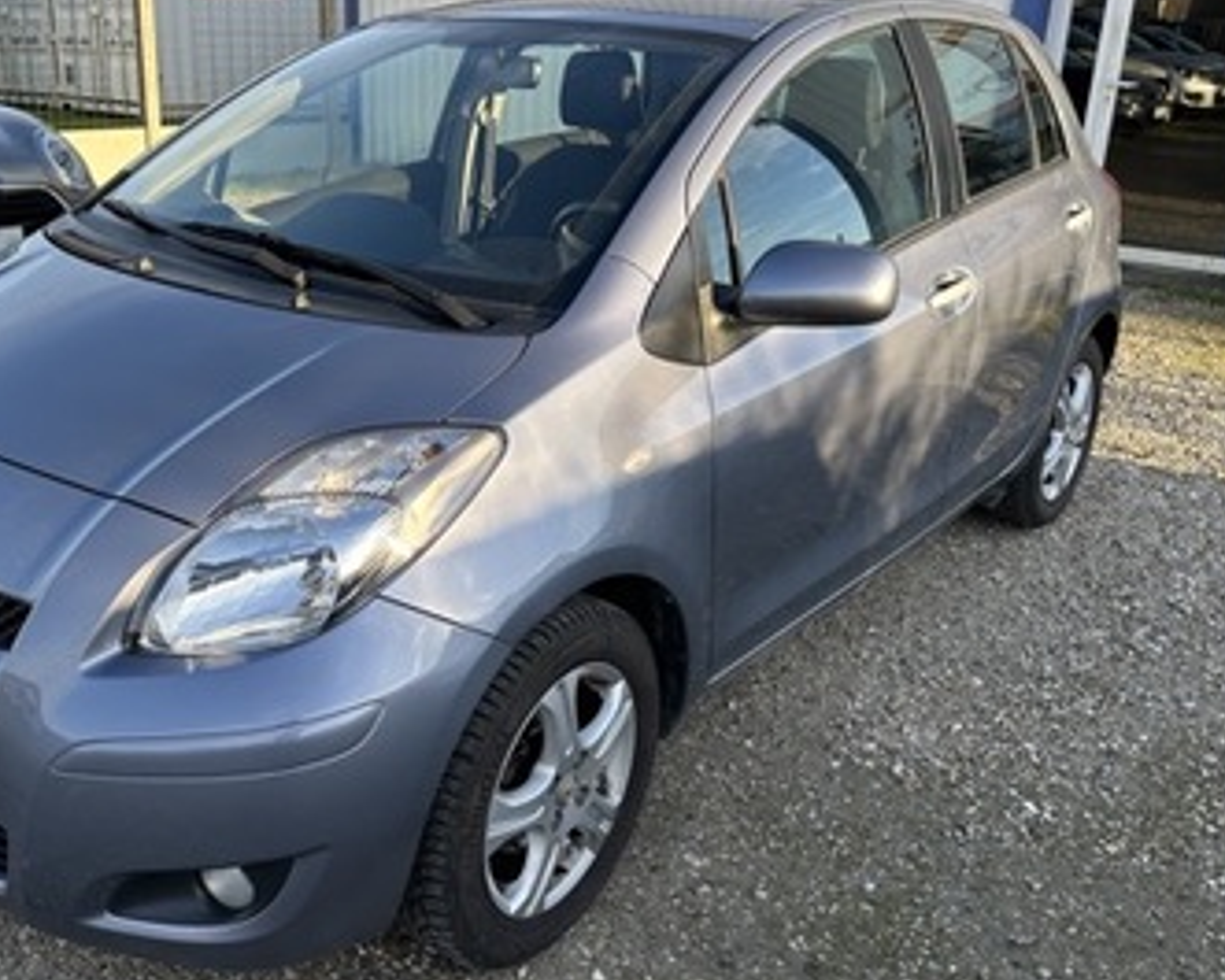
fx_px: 1233
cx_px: 452
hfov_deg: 52.2
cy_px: 473
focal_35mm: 34
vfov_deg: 43.4
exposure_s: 1/903
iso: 80
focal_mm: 6.86
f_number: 1.78
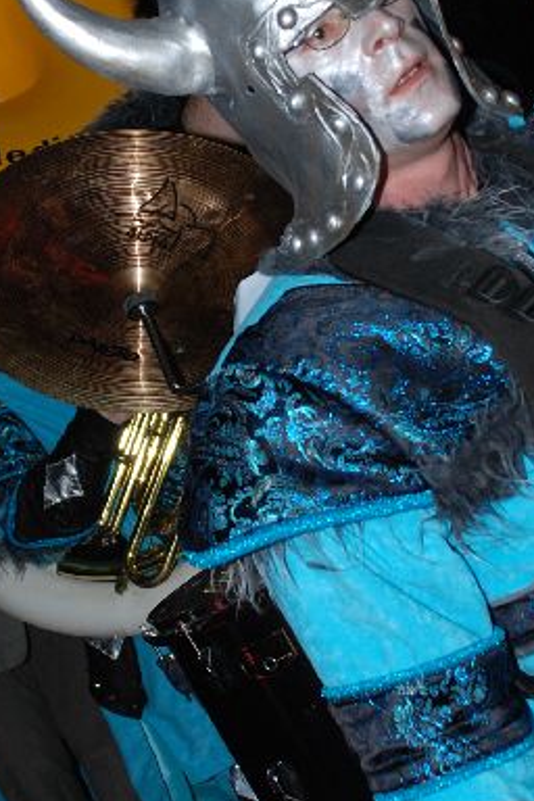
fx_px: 2492
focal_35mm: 112
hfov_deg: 12.2
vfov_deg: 18.2
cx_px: 289
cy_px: 321
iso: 200
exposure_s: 1/60
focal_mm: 28
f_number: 4
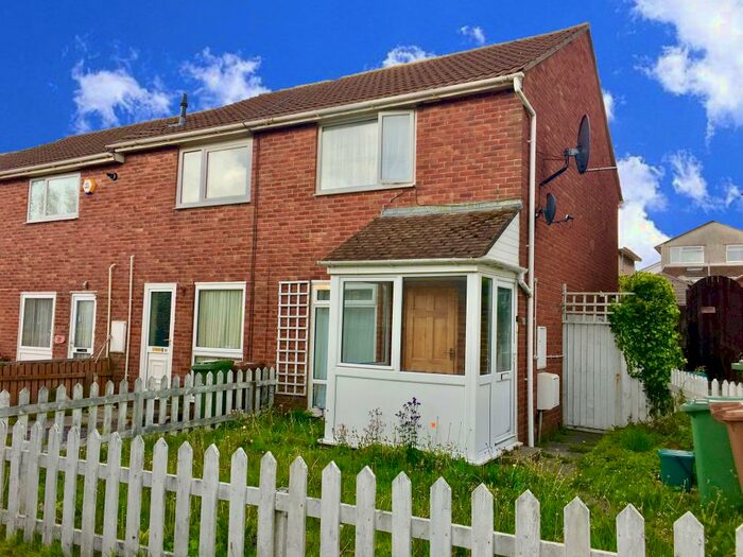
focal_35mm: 29
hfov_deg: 61.7
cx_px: 372
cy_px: 278
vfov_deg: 48.2
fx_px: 622
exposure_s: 1/260
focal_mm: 4.15
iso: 25
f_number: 2.2
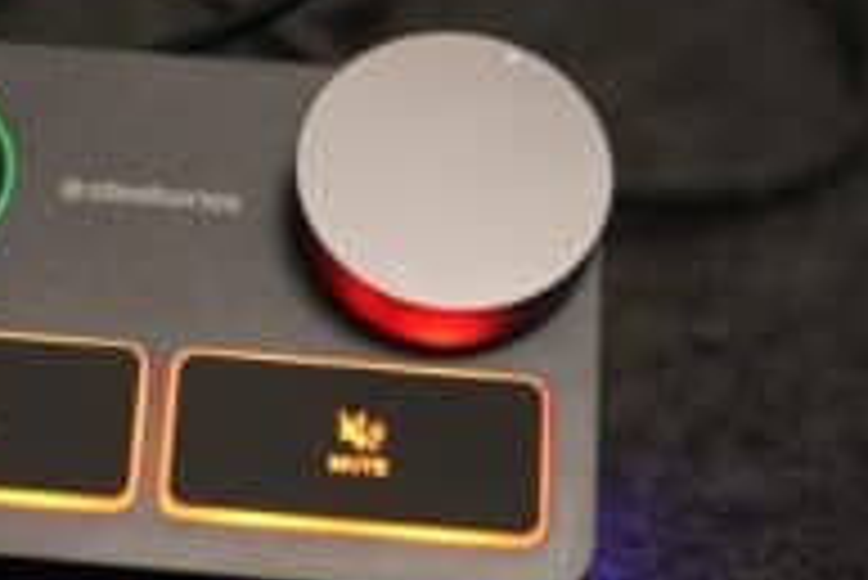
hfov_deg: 20.1
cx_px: 58
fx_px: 2389
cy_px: 306
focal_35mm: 99
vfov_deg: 13.8
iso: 1600
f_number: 4
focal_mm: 49
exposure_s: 1/50
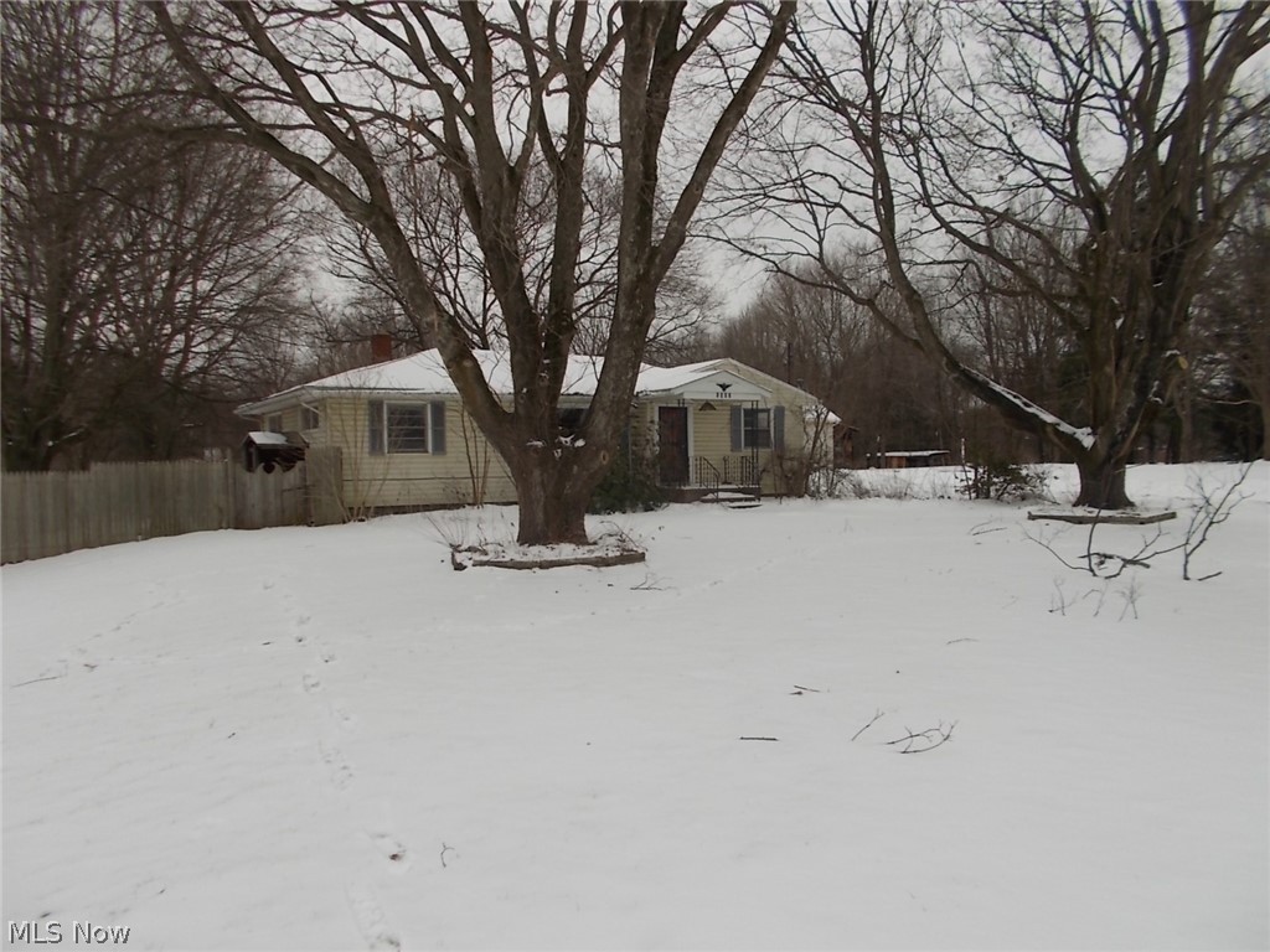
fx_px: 954
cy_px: 476
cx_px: 635
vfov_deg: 53.1
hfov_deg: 67.3
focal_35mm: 26
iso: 80
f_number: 3.2
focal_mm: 4.6
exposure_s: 1/160
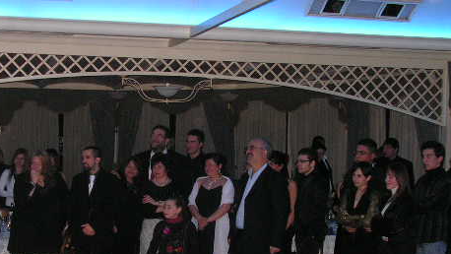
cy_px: 181
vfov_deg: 17.9
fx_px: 802
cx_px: 207
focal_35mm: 67
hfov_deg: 31.4
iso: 200
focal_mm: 7.4
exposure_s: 1/40
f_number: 3.2
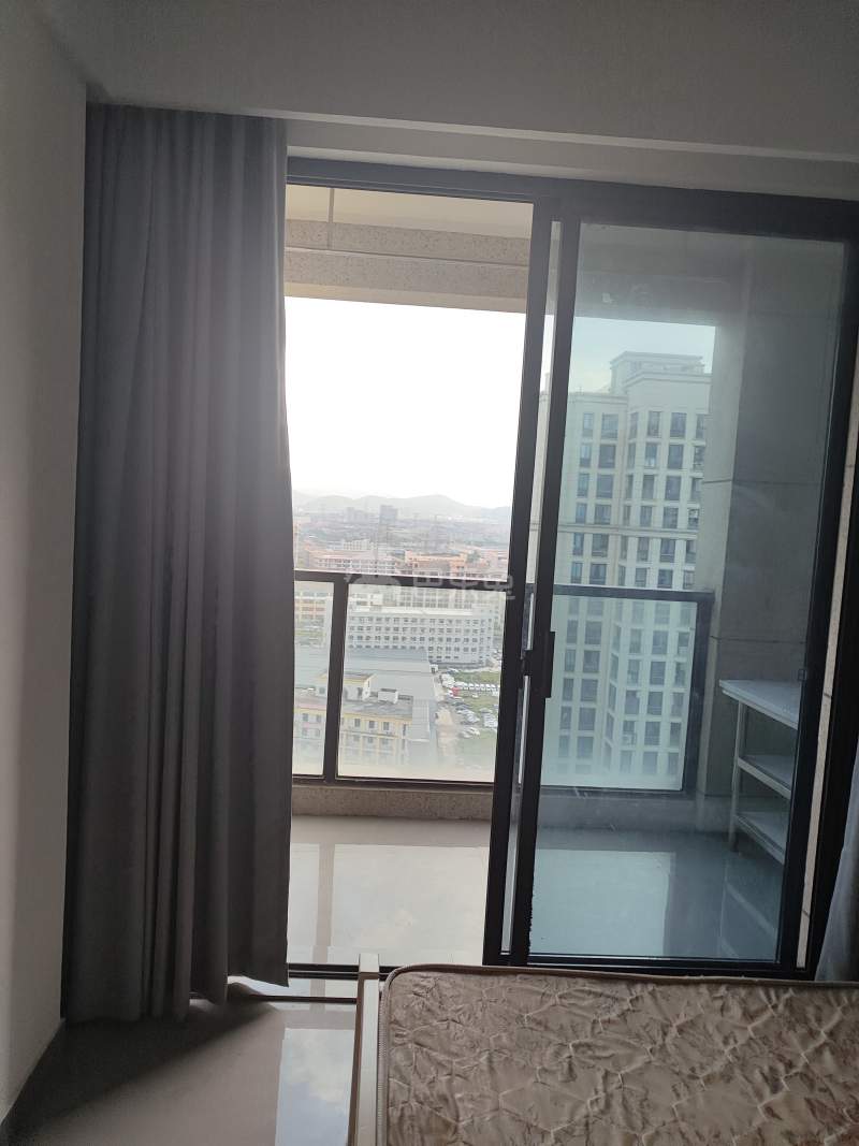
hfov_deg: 56.8
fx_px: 794
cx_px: 430
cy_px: 573
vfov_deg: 71.6
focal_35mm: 24
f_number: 1.65
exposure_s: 1/169
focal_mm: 5.26
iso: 50
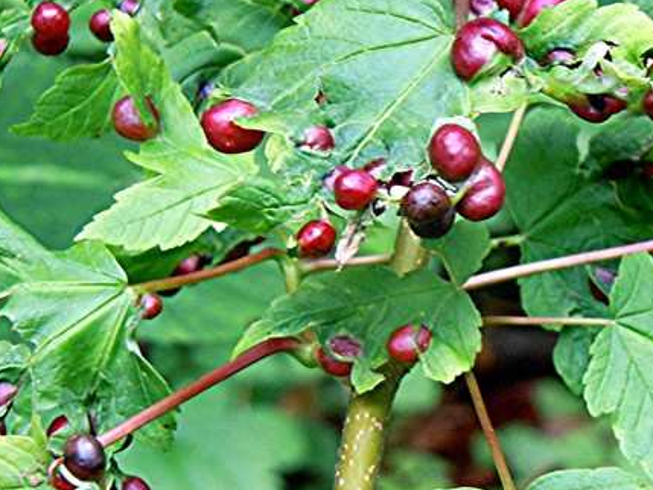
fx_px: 3585
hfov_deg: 10.4
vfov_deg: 7.8
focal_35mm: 190
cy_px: 204
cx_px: 432
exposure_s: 1/100
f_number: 4.5
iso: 320
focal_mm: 18.3
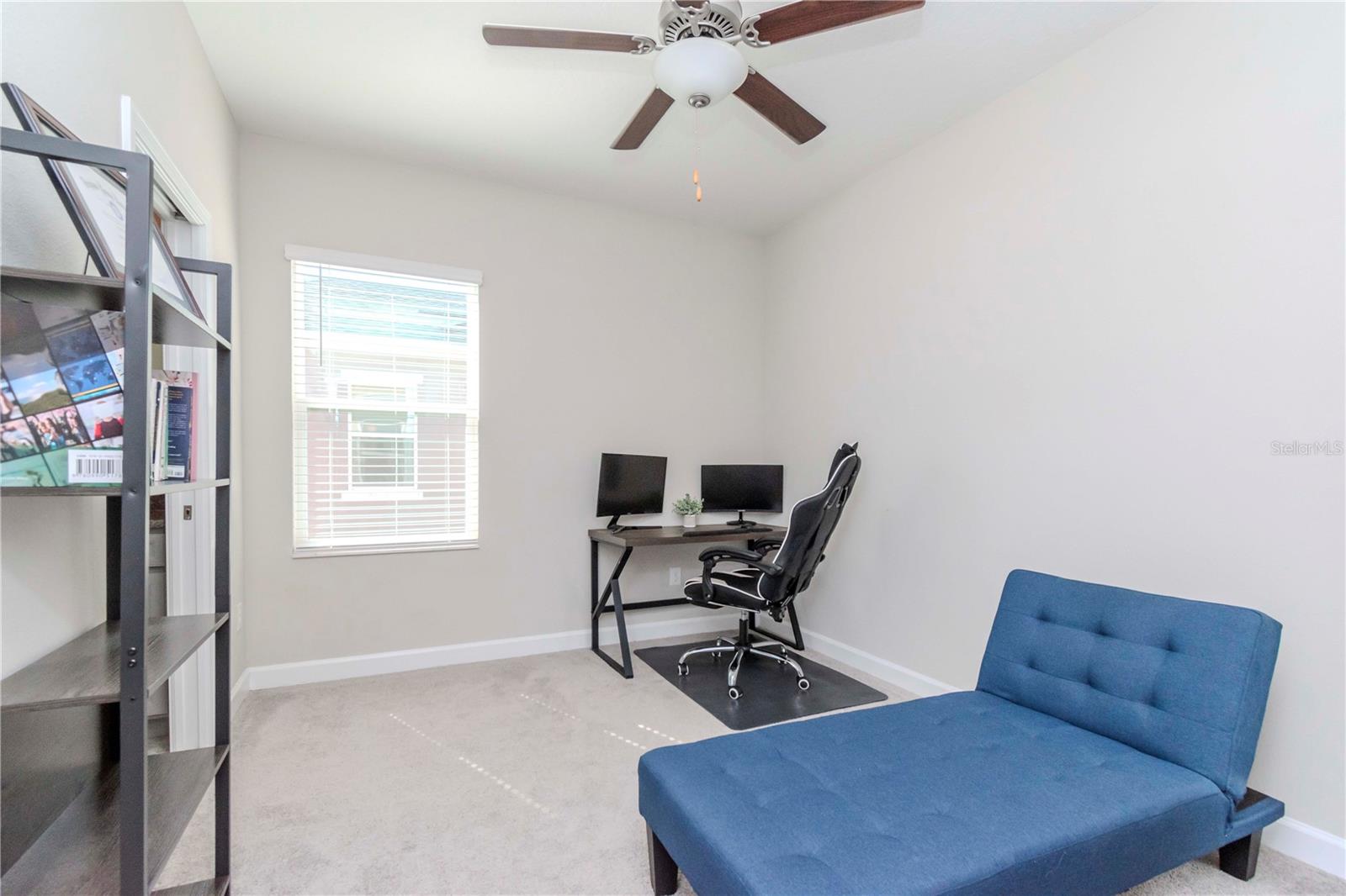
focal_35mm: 15
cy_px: 448
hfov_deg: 100.4
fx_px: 561
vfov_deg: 77.3
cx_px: 673
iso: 500
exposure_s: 1/200
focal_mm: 10
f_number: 9
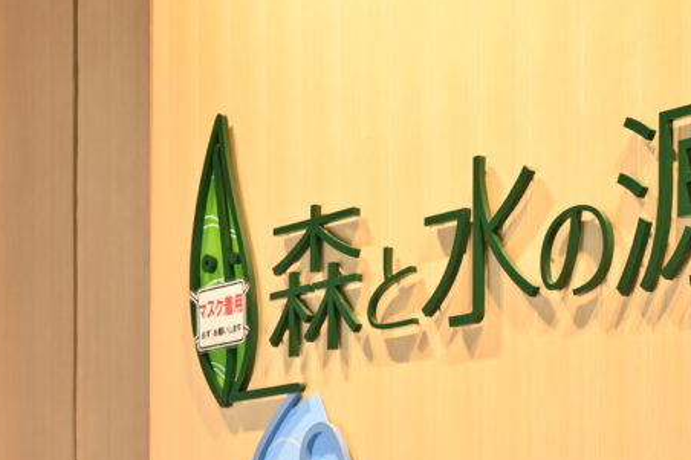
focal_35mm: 95
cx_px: 414
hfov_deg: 21.4
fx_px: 1823
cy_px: 581
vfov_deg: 13.9
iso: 320
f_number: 7.1
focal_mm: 33
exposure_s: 1/13
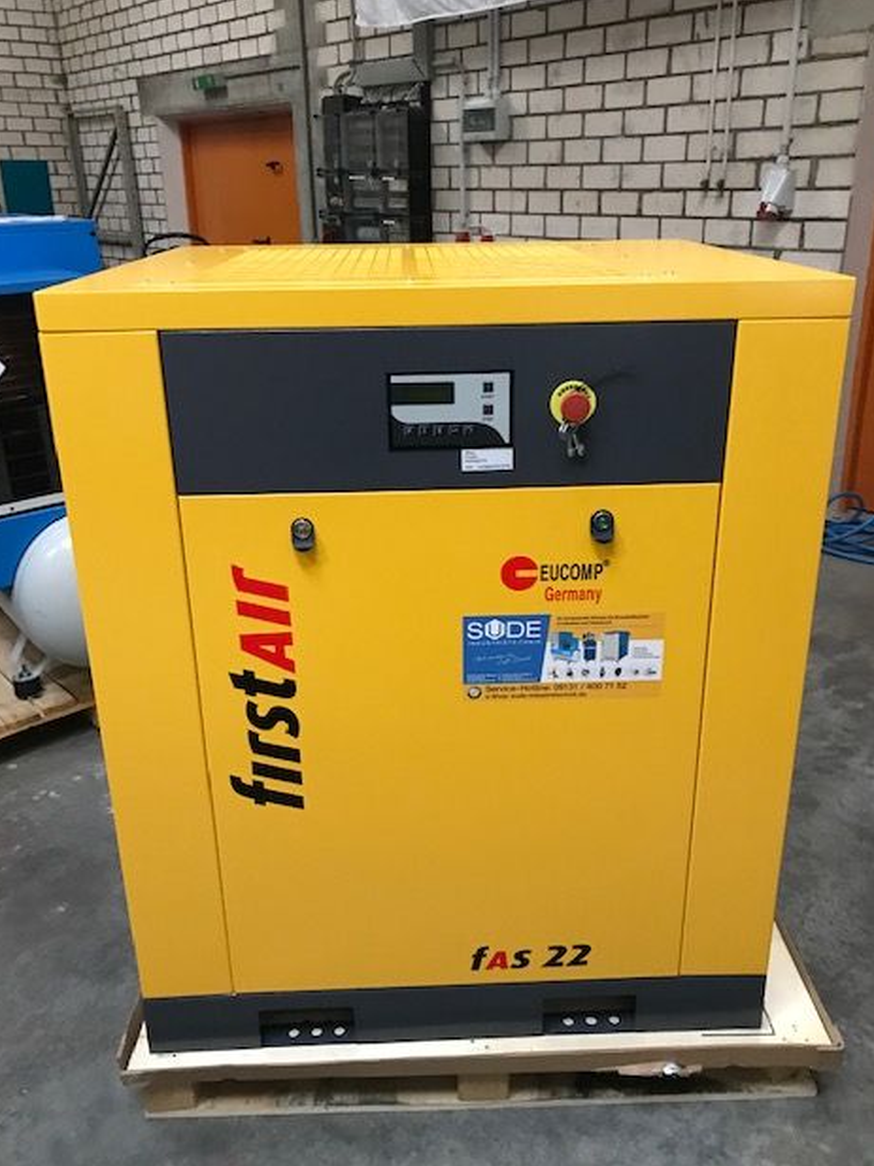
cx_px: 440
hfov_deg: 48.2
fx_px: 977
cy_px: 568
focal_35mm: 29
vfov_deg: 61.7
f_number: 1.8
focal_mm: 3.99
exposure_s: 1/9
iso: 100
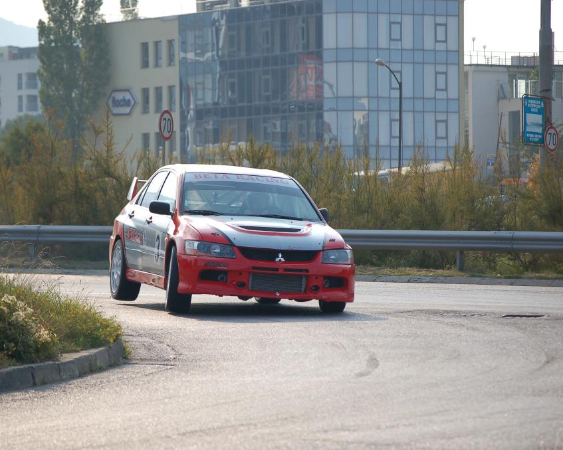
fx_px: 2976
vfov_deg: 8.7
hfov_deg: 10.8
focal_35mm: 179
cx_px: 256
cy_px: 225
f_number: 4.8
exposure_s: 1/1000
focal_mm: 105
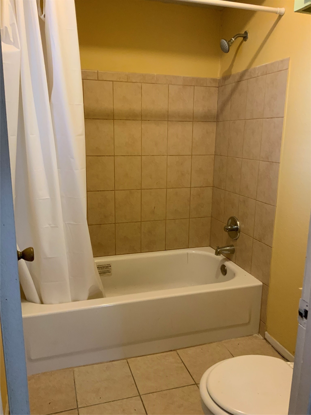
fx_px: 347
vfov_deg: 61.7
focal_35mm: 29
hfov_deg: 48.2
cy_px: 208
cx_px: 156
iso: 160
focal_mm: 3
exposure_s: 1/60
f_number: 1.8
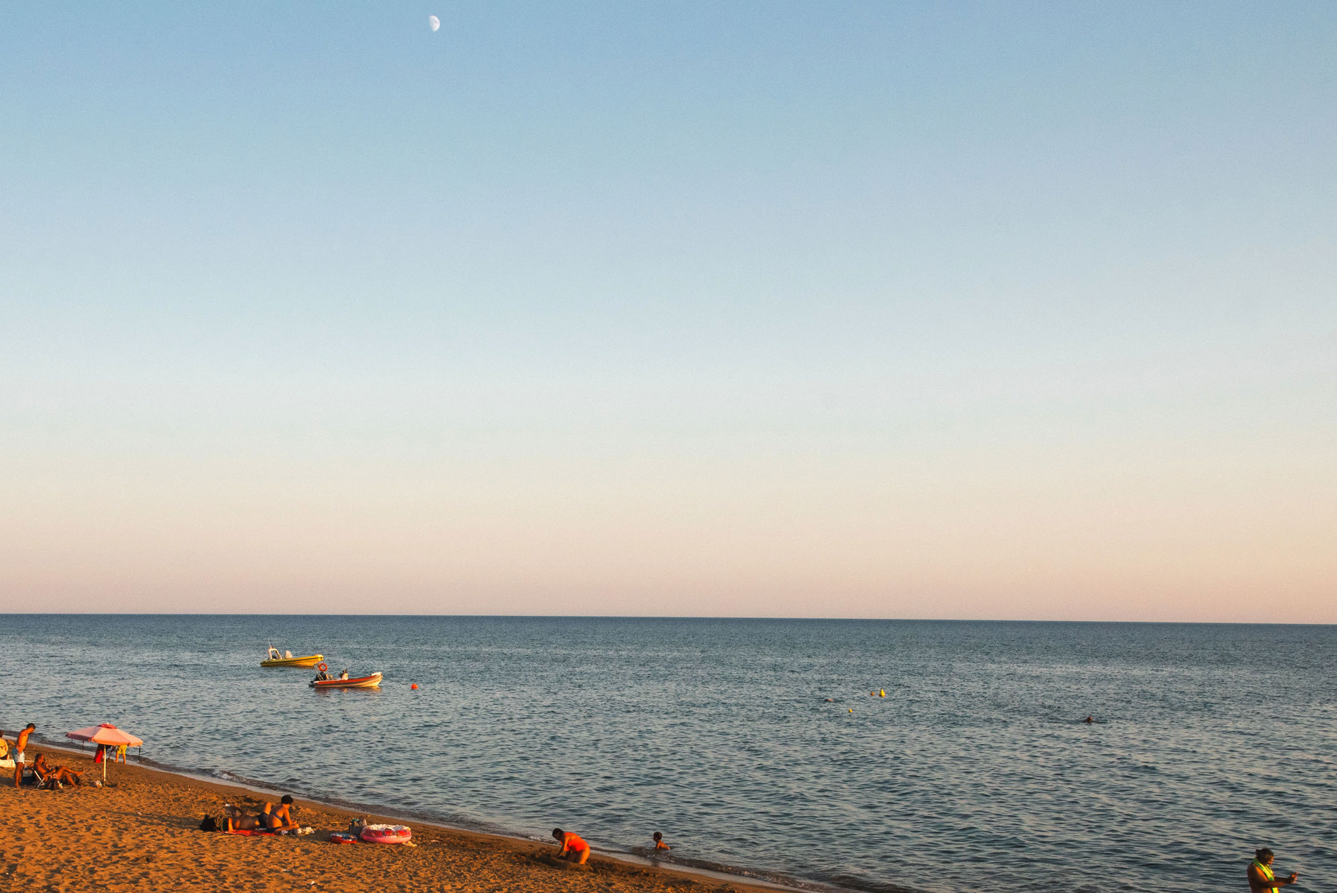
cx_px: 488
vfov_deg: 32.9
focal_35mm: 40
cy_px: 640
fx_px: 1486
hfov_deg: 47.9
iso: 640
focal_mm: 24
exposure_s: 1/1000
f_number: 9
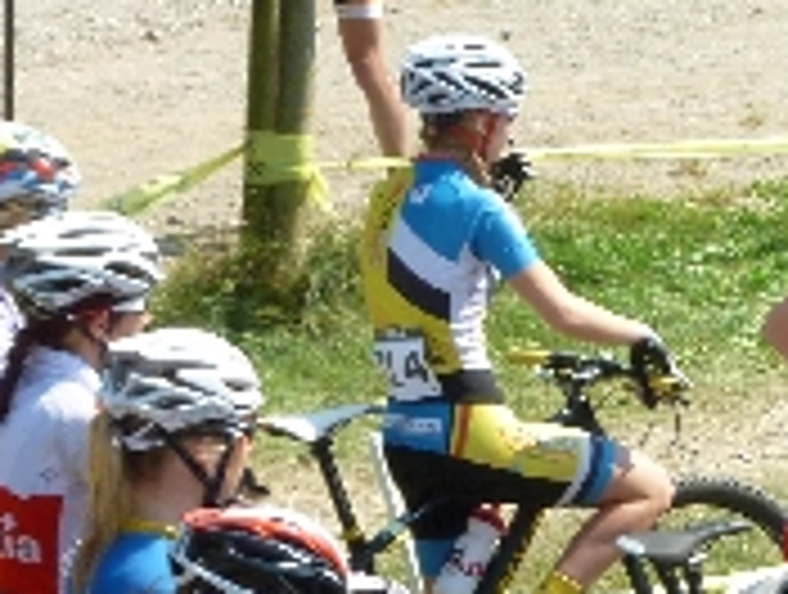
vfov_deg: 7.9
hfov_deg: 9.8
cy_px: 549
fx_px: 4266
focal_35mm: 187
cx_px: 1558
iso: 100
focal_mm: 7.4
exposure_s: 1/400
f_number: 3.8
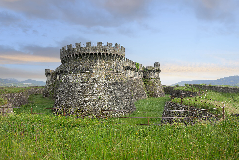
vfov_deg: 53.1
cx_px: 120
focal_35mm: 24
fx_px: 159
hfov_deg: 73.7
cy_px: 80
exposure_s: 1/80
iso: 100
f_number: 9
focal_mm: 24
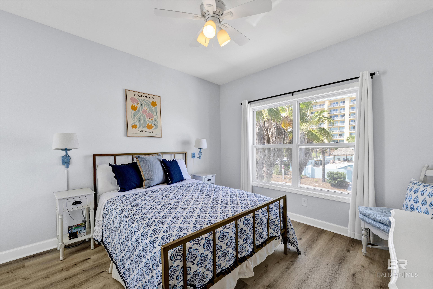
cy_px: 144
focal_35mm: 14
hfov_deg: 104.3
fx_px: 168
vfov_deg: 81.2
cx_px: 216
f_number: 11
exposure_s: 1/30
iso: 400
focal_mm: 14
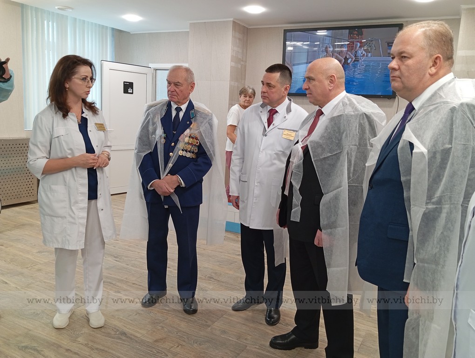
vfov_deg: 49.9
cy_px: 179
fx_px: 385
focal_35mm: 28
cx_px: 238
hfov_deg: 63.4
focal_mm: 4.25
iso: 111
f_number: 1.8
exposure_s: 1/60
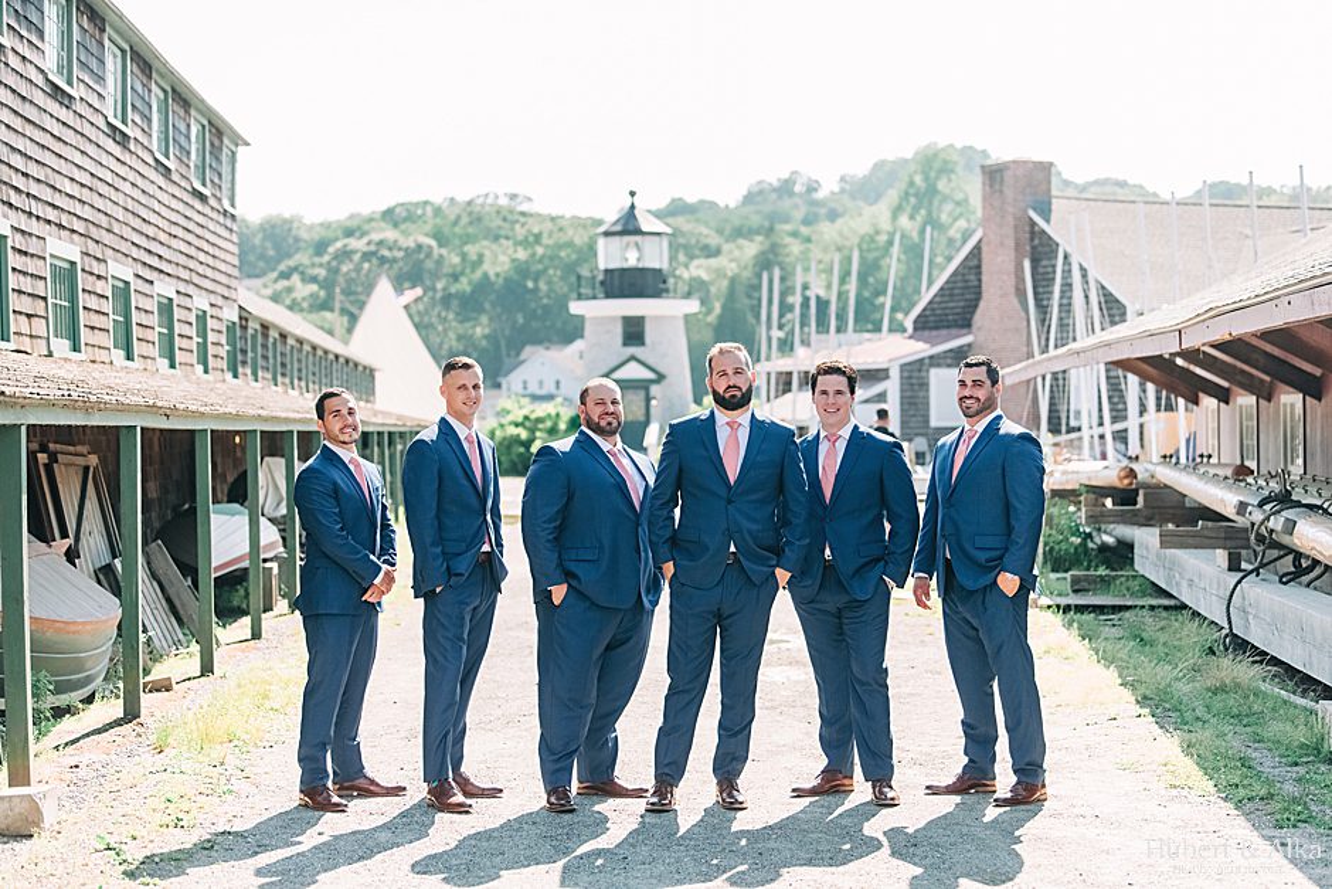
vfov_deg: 19.5
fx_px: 2590
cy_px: 444
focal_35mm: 70
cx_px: 666
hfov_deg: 28.8
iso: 400
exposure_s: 1/2500
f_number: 2.8
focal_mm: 70
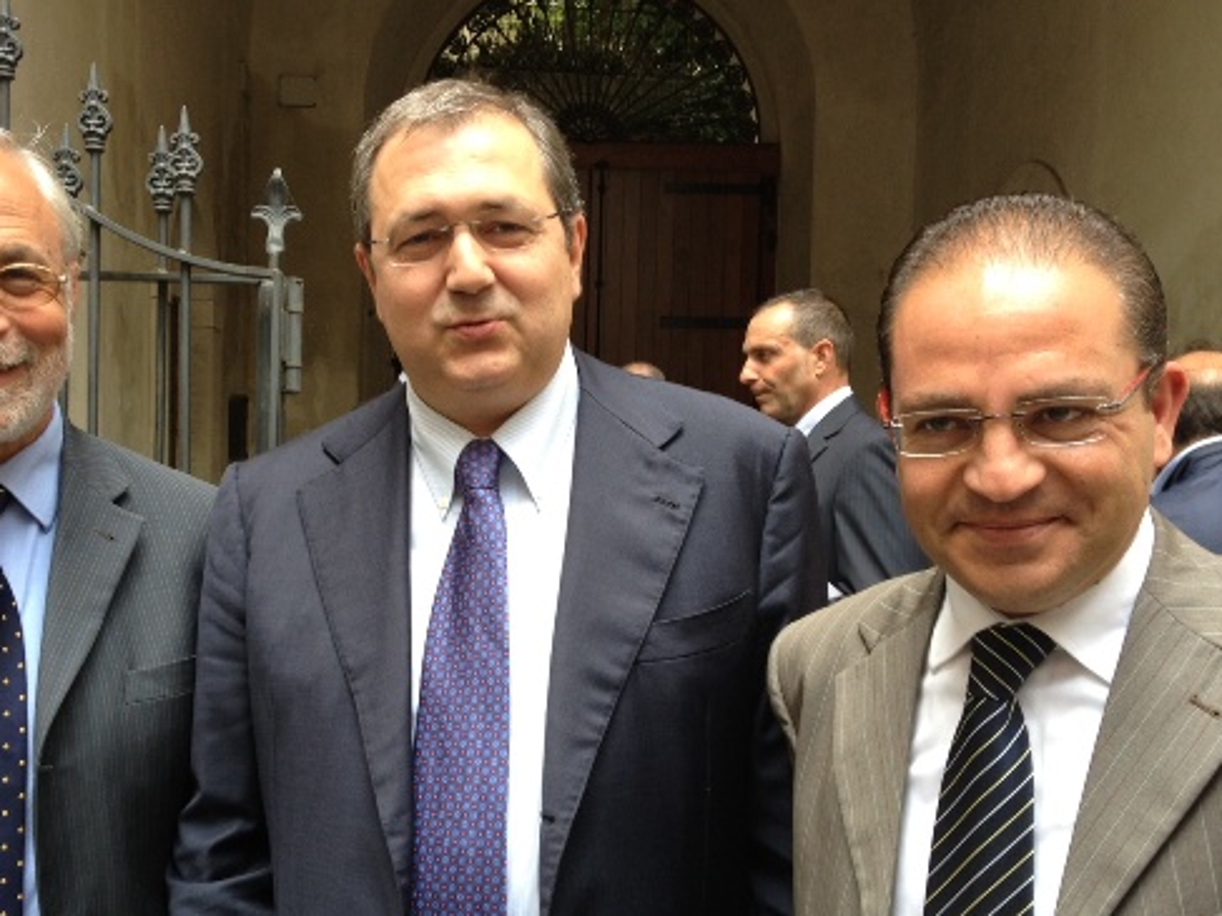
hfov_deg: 41.0
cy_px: 519
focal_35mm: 46
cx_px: 477
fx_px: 1623
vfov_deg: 31.5
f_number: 2.4
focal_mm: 4.28
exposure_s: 1/130
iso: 64
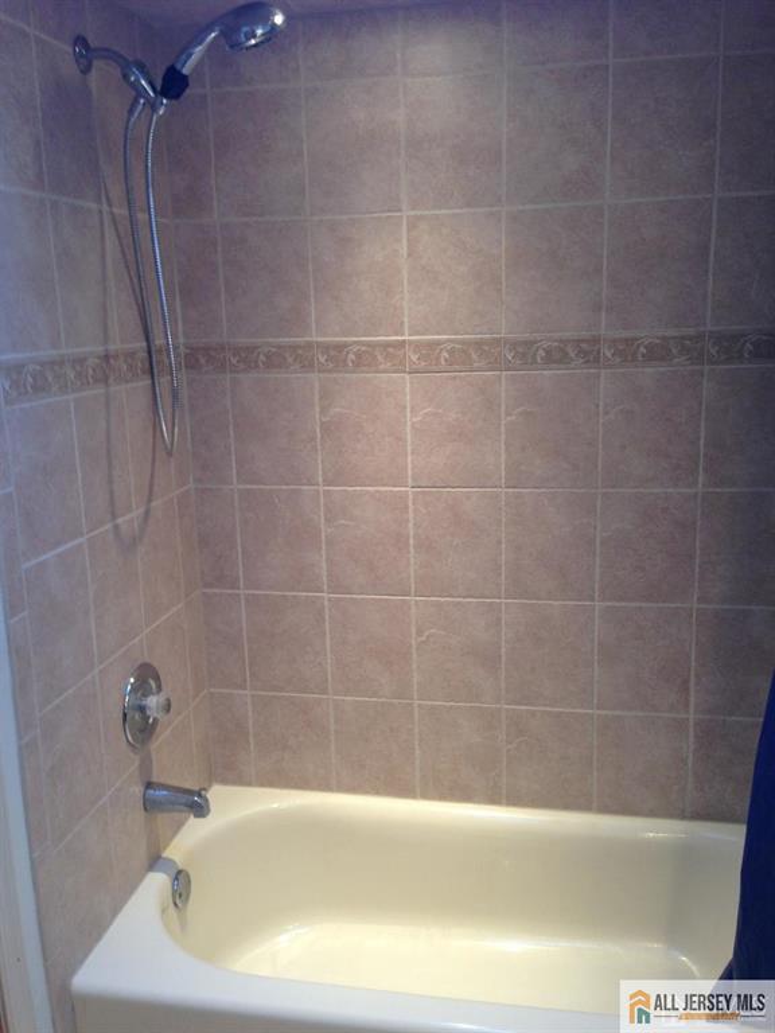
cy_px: 516
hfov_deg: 42.9
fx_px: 985
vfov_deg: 55.4
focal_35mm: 33
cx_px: 388
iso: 80
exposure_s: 1/20
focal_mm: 4.12
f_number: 2.4
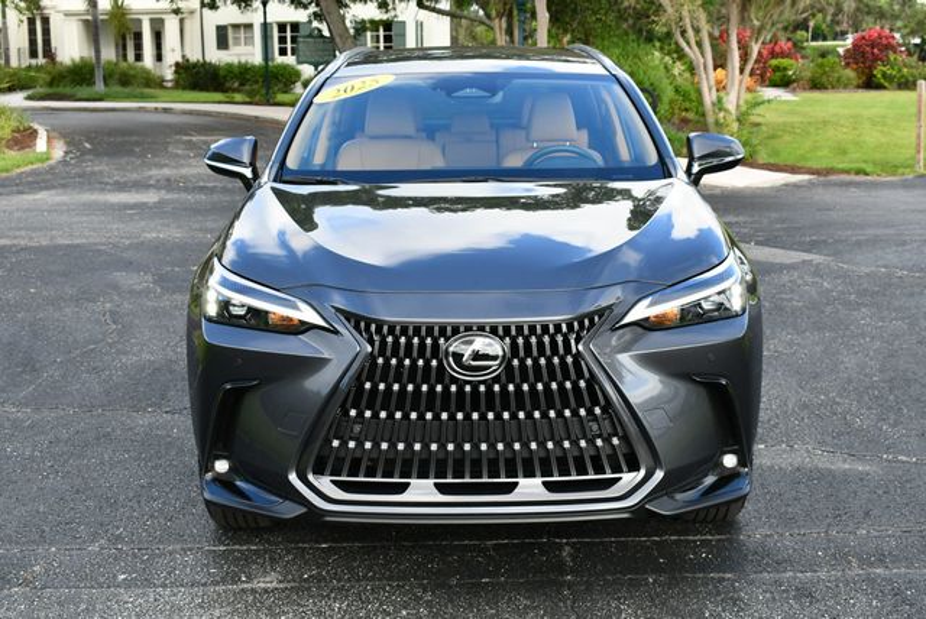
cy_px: 310
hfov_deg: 34.5
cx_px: 463
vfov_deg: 23.4
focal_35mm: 58
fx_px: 1493
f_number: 5.6
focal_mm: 29
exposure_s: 1/250
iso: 250
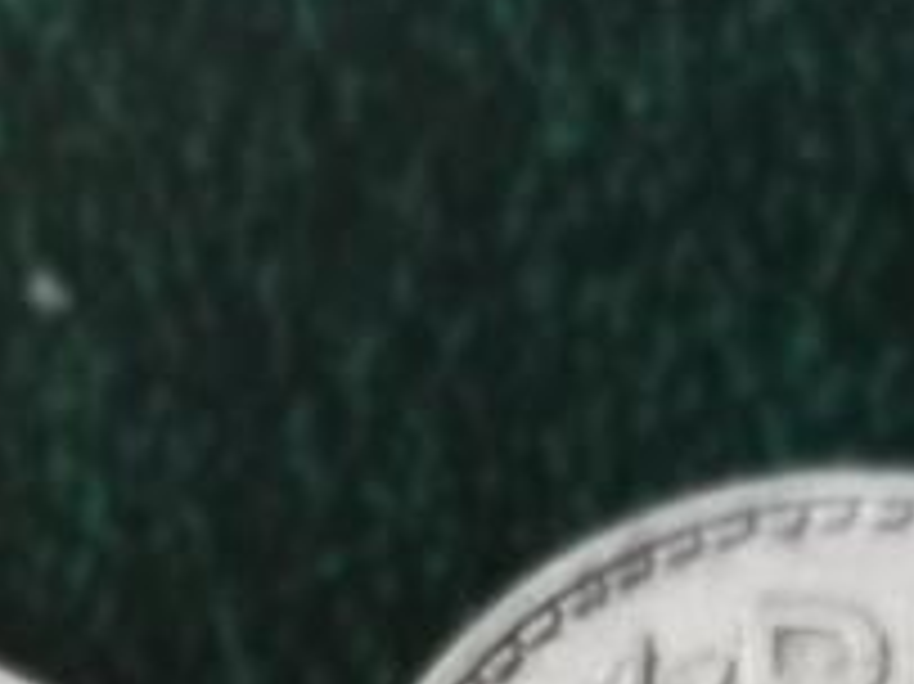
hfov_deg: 9.5
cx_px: 45
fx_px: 5462
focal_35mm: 207
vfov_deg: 6.6
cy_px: 1980
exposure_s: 1/50
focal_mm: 5.56
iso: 160
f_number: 4
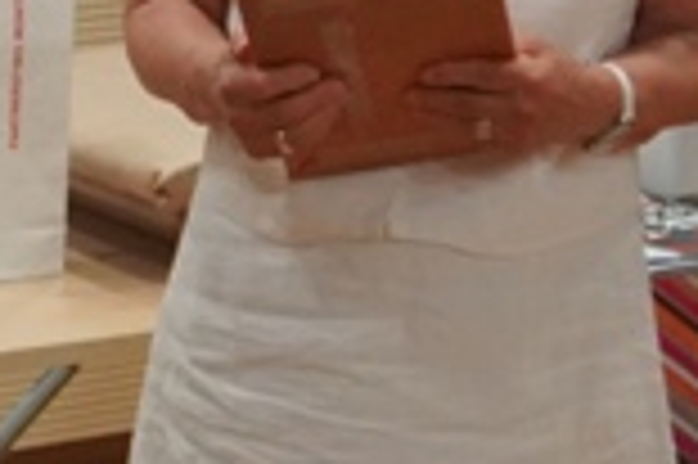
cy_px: -266
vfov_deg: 7.0
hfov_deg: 10.6
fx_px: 3719
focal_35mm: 192
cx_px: -70
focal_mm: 24
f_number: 4.5
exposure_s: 1/160
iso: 3200
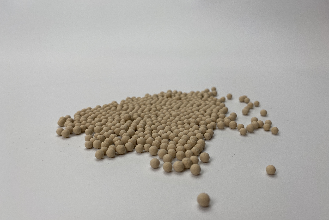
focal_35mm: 28
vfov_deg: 46.4
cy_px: 115
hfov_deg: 65.5
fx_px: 256
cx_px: 165
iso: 32
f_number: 1.8
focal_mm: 4.25
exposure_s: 1/420
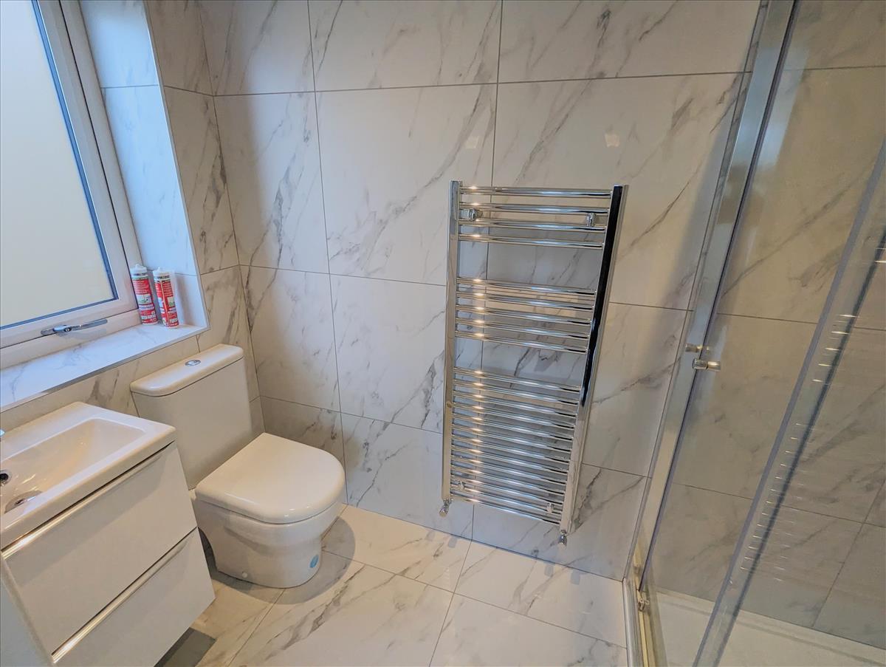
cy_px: 334
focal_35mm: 16
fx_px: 410
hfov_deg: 94.4
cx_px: 443
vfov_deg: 78.2
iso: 368
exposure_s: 1/241
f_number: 2.2
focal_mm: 2.35
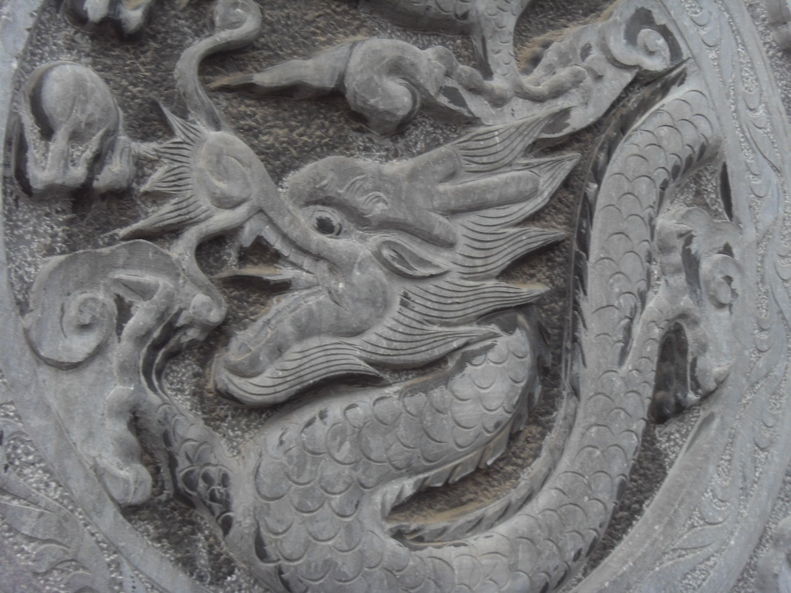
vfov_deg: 29.1
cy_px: 296
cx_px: 396
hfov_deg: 38.2
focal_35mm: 50
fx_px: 1143
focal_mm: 8.8
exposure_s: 1/60
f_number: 3.8
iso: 160
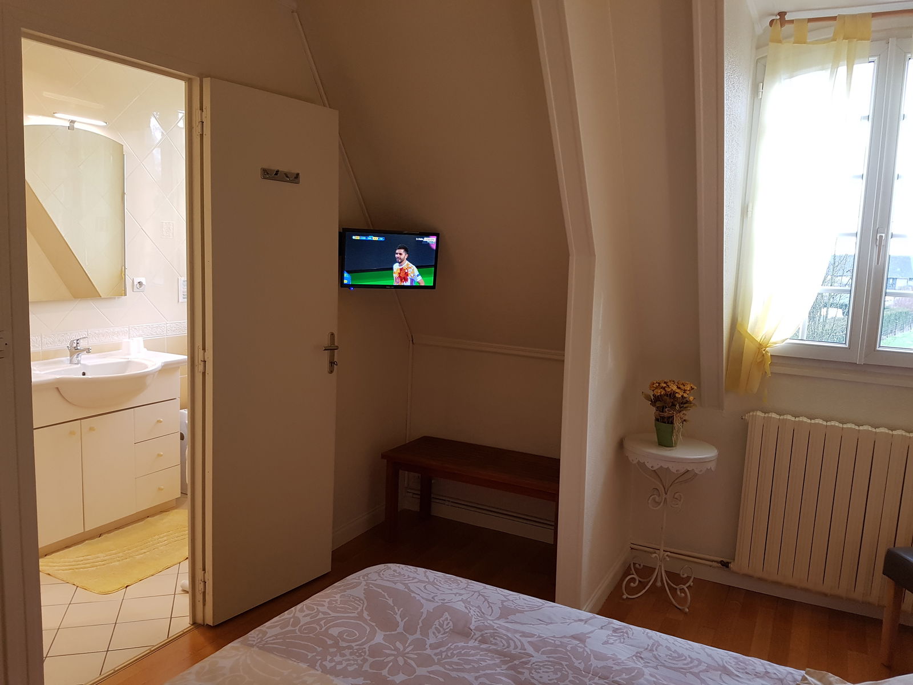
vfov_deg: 53.1
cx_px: 456
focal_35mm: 26
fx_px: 686
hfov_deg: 67.3
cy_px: 342
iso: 100
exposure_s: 1/50
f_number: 1.7
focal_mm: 4.2
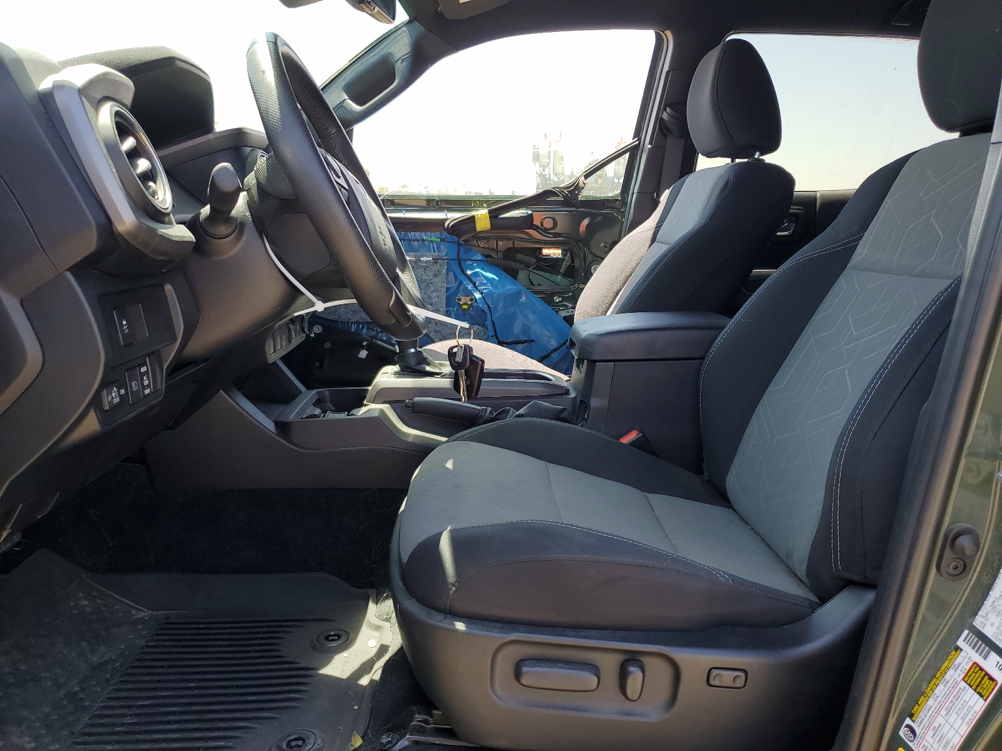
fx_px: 753
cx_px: 501
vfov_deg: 53.1
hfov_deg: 67.3
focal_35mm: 26
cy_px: 376
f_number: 1.5
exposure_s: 1/385
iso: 50
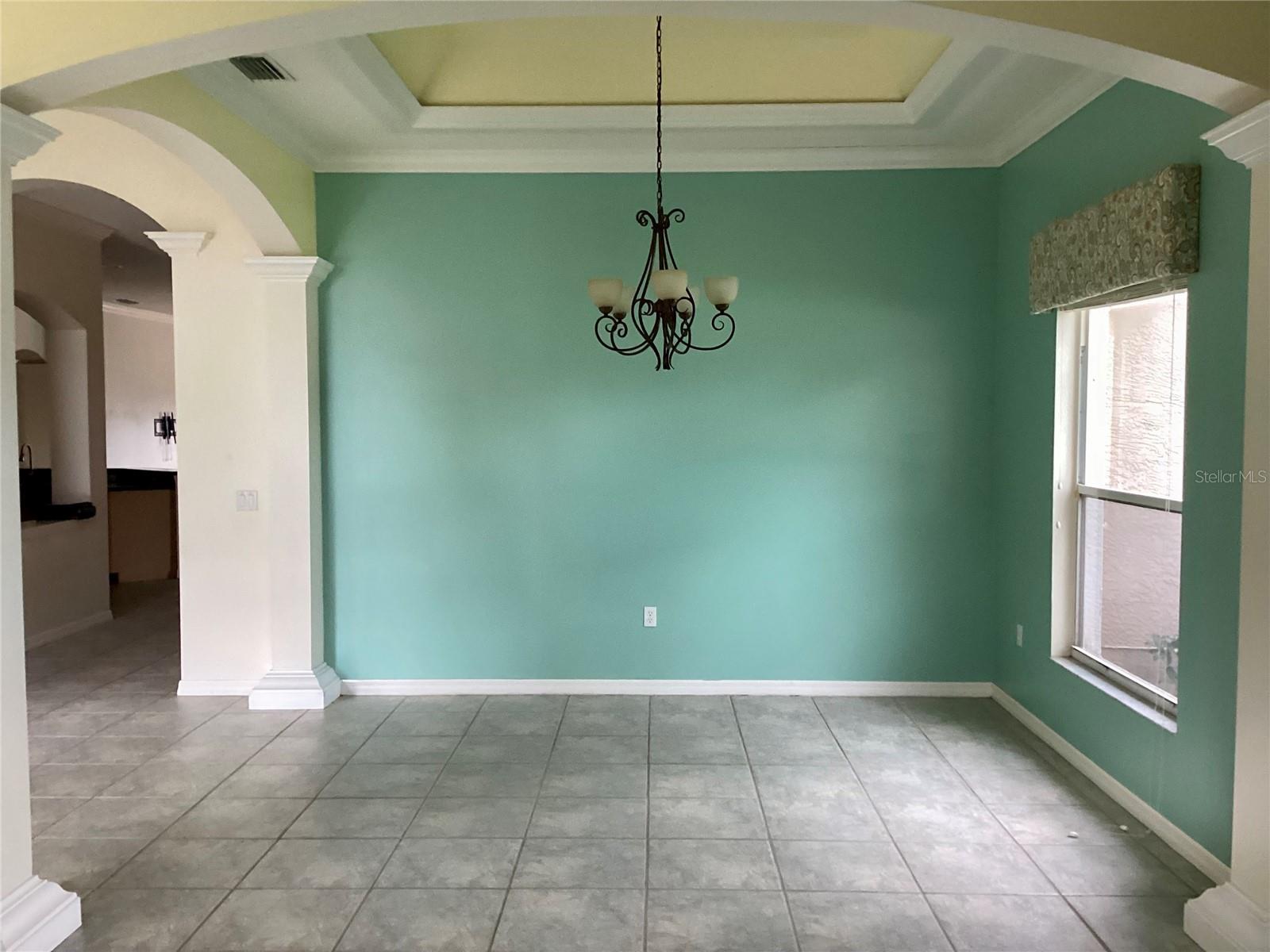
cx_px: 635
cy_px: 476
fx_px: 1137
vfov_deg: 45.4
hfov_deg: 58.4
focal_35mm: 31
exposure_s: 1/60
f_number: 2.4
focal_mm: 3.3
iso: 250
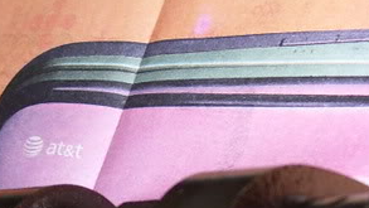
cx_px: 123
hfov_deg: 15.6
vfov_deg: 8.7
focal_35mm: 137
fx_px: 1341
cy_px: 276
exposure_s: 1/60
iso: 80
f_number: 2.7
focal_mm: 6
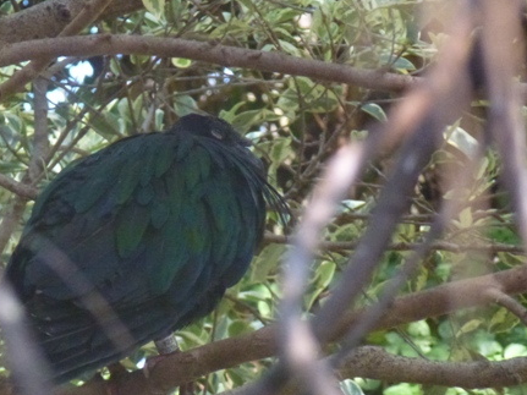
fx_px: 8462
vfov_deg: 2.7
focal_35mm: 556
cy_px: 223
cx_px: 185
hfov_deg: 3.6
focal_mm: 67
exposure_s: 1/125
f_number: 5.9
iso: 800
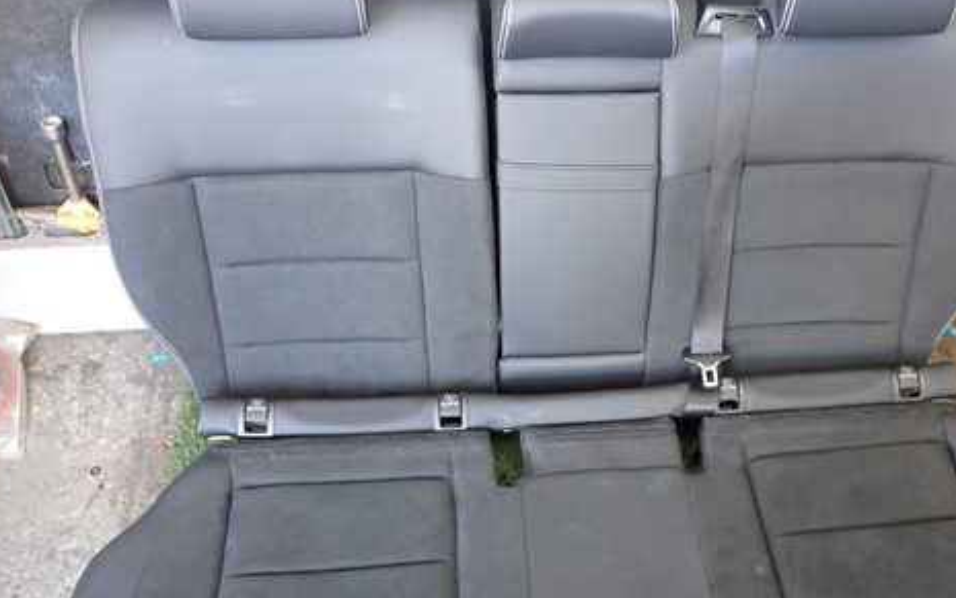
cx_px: 594
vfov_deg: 31.2
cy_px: 339
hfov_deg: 47.8
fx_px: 1069
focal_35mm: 41
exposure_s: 1/30
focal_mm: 5.4
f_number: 2.3
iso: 500
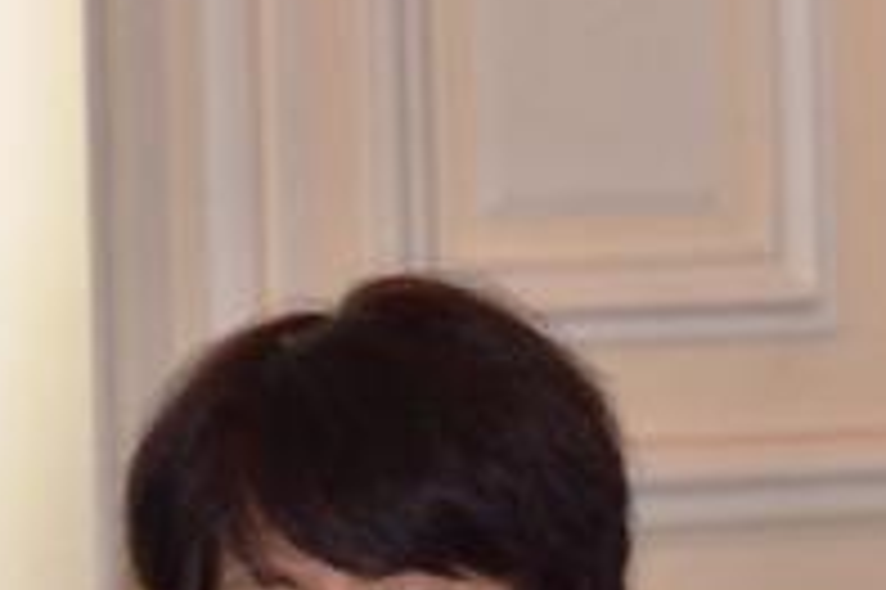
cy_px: 545
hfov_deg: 3.7
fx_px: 13475
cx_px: 1628
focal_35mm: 548
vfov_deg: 2.5
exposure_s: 1/60
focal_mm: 90
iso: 800
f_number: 5.3
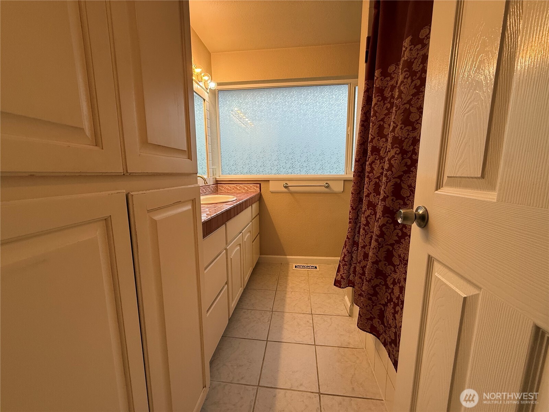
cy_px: 206
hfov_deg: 102.1
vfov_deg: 85.7
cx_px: 274
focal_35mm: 14
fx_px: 222
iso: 125
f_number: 2.2
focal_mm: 2.22
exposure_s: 1/120
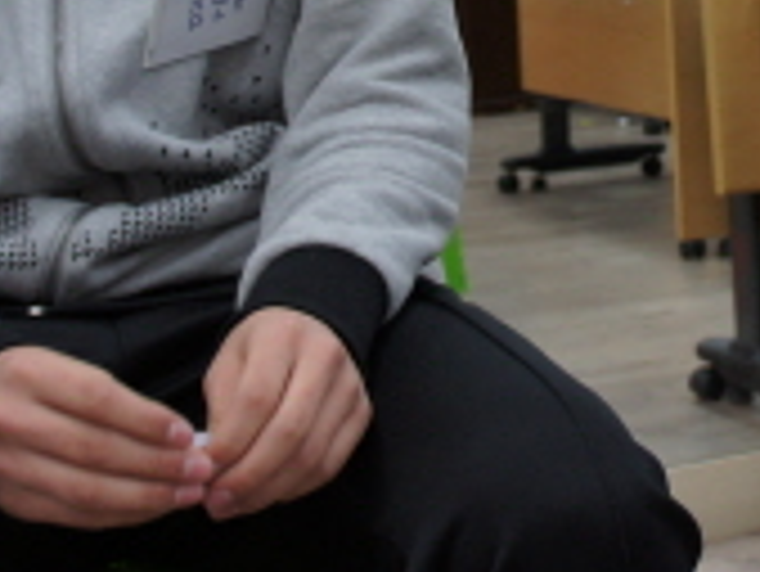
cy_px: -146
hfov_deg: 20.8
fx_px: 2021
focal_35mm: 92
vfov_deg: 15.4
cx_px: 697
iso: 400
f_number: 4
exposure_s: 1/60
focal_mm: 18
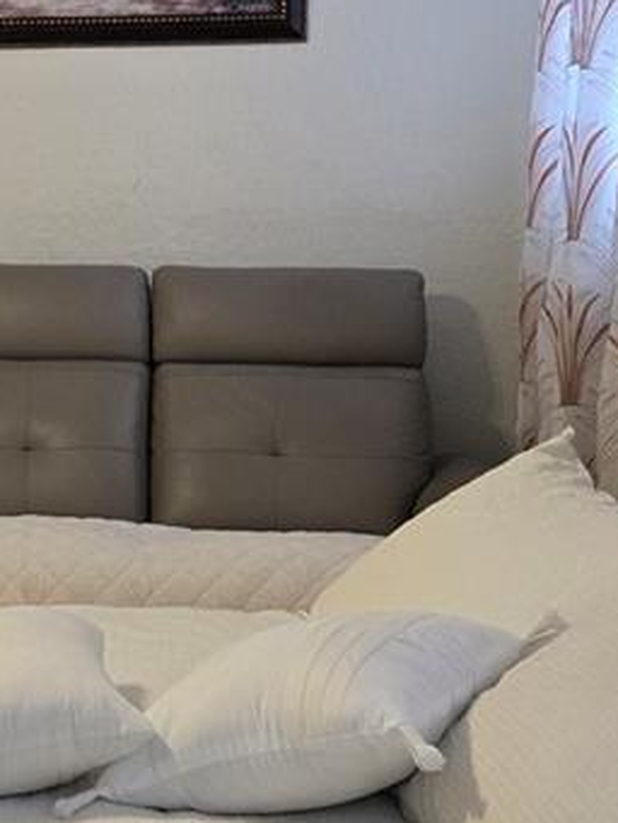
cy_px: 381
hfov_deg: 17.9
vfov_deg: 24.1
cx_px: 41
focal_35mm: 81
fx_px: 1927
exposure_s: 1/120
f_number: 1.8
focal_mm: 5.4
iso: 160
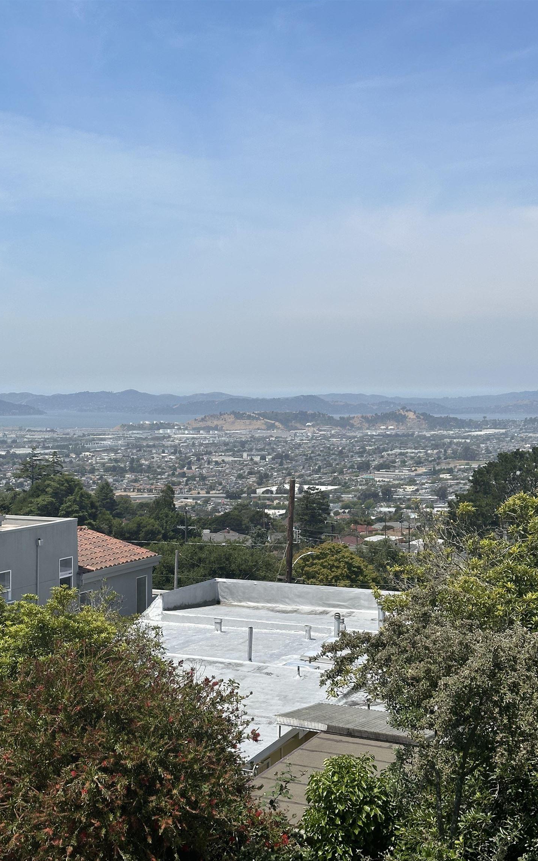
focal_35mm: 51
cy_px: 431
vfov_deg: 39.6
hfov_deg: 25.3
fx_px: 1196
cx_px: 243
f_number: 1.78
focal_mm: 6.86
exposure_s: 1/6211
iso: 64
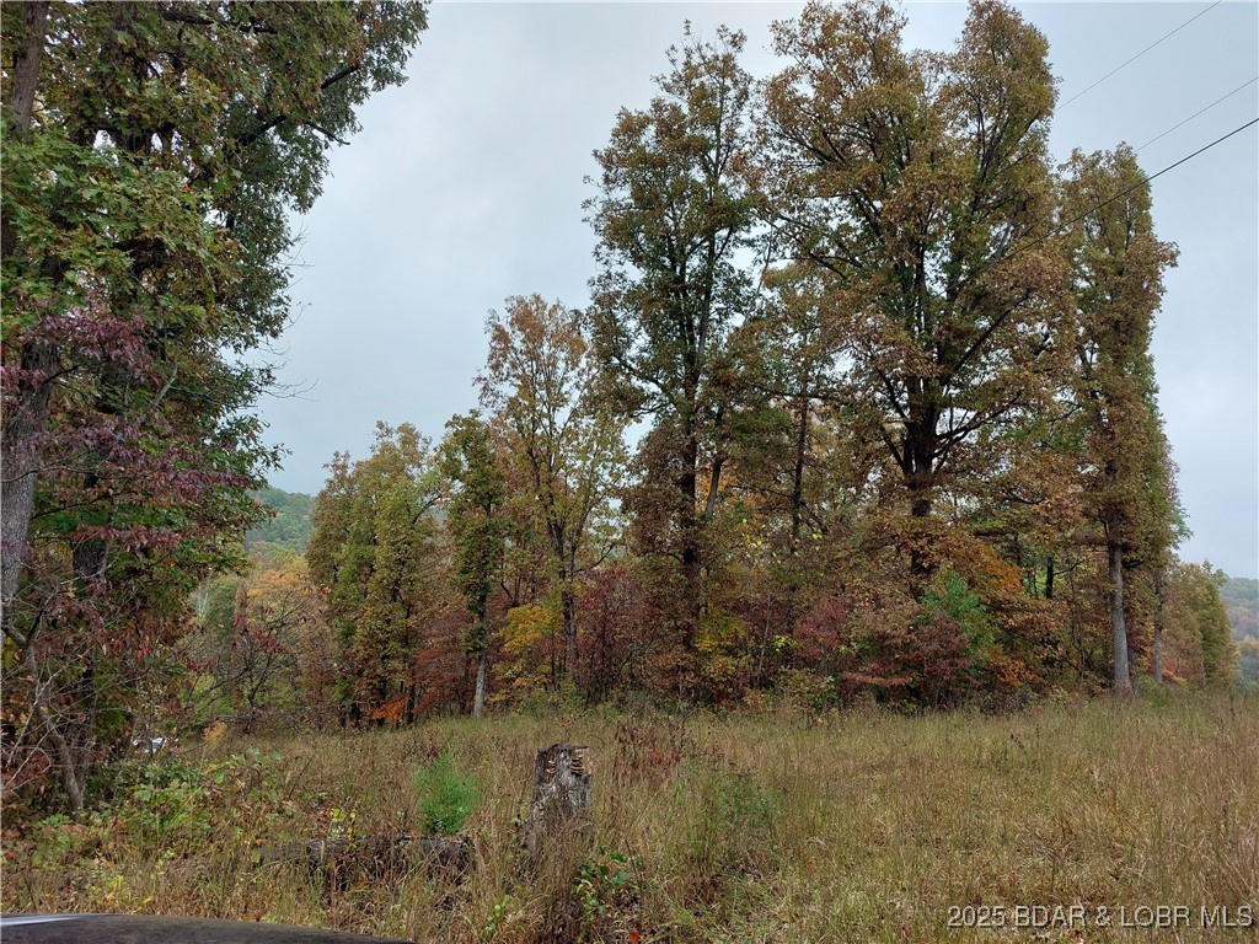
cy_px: 472
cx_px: 630
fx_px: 873
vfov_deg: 56.8
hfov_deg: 71.6
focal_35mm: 24
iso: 32
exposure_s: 1/120
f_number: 1.8
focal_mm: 5.23
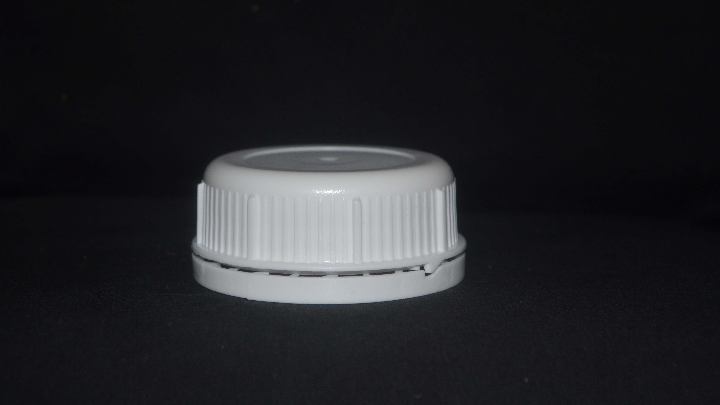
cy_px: 206
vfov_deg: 16.9
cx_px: 358
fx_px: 1366
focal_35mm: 72
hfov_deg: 29.5
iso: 560
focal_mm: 45
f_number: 5.3
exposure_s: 1/60
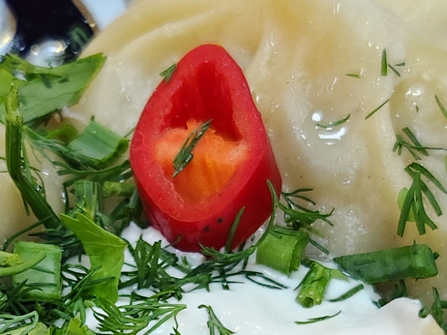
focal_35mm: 121
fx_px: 1562
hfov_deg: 16.2
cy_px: 393
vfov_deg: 12.0
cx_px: 144
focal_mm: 5.4
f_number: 1.8
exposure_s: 1/100
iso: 160
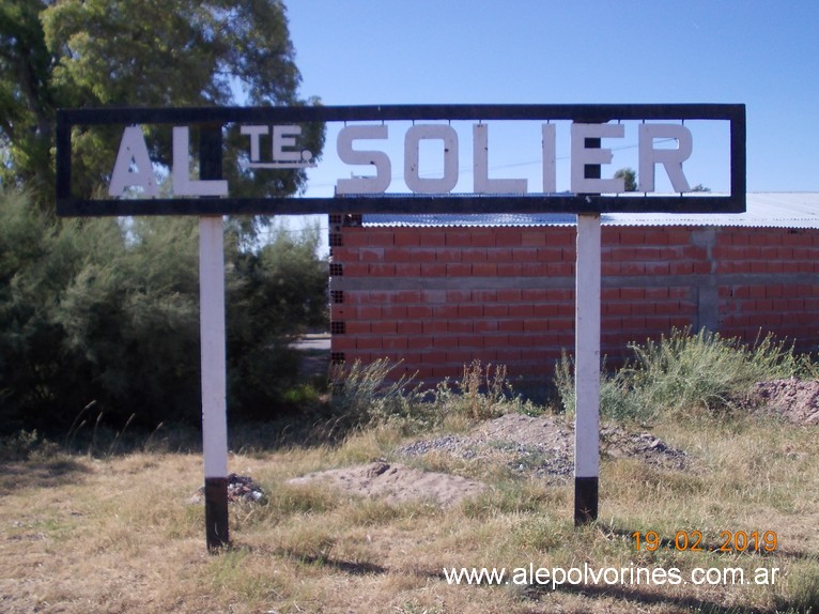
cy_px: 307
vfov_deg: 37.7
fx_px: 899
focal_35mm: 38
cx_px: 410
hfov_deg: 49.0
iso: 80
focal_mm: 5.3
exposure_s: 1/200
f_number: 6.2
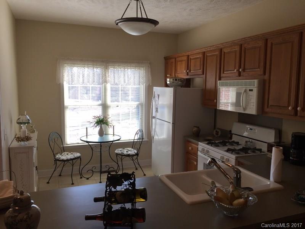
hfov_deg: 61.7
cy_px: 114
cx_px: 152
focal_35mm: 29
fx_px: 256
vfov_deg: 48.2
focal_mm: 4.15
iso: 32
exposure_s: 1/120
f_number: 2.2
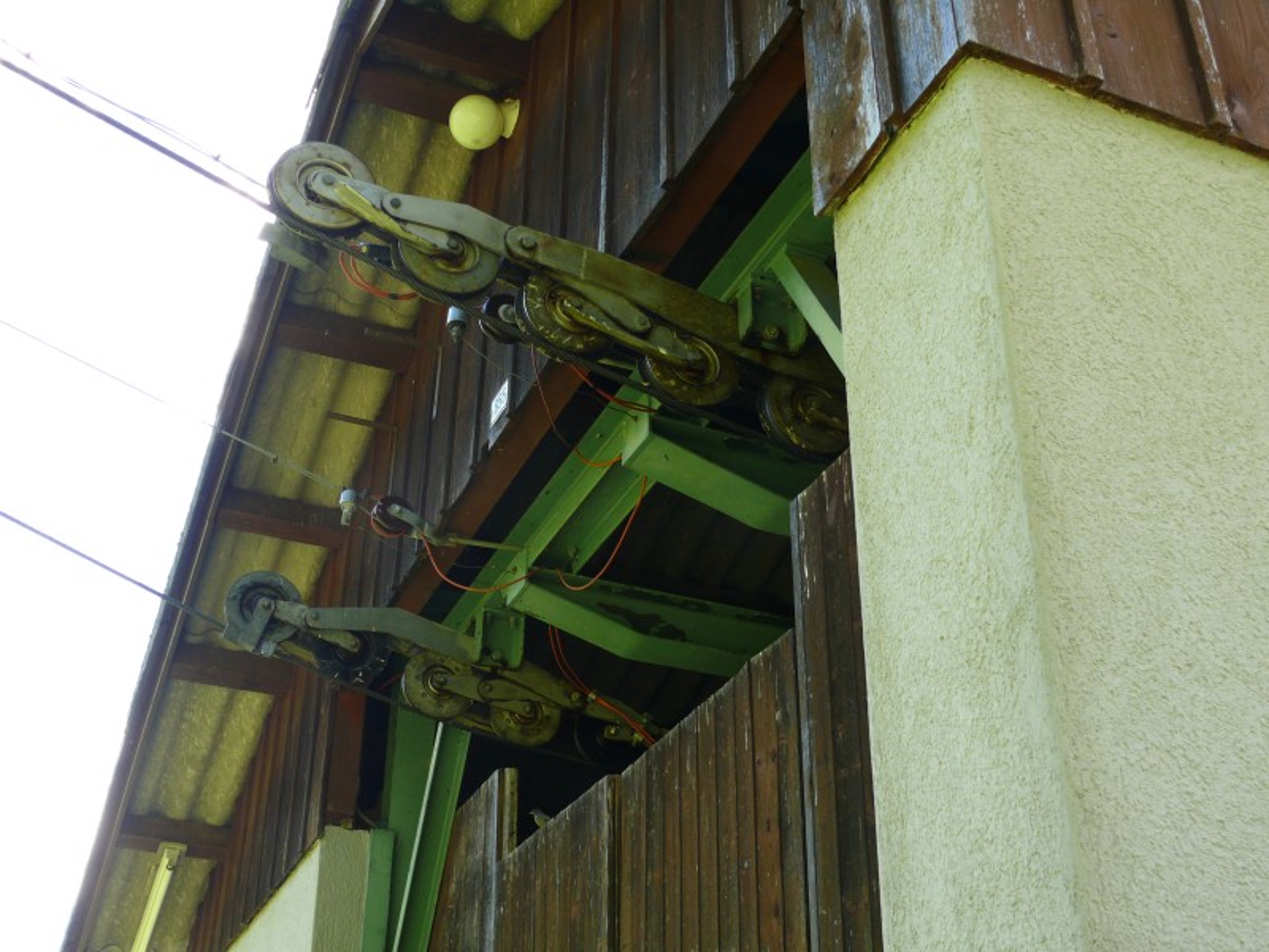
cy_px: 476
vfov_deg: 33.6
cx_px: 634
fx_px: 1576
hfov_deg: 43.9
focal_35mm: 43
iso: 100
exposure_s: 1/100
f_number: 4
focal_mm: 9.1
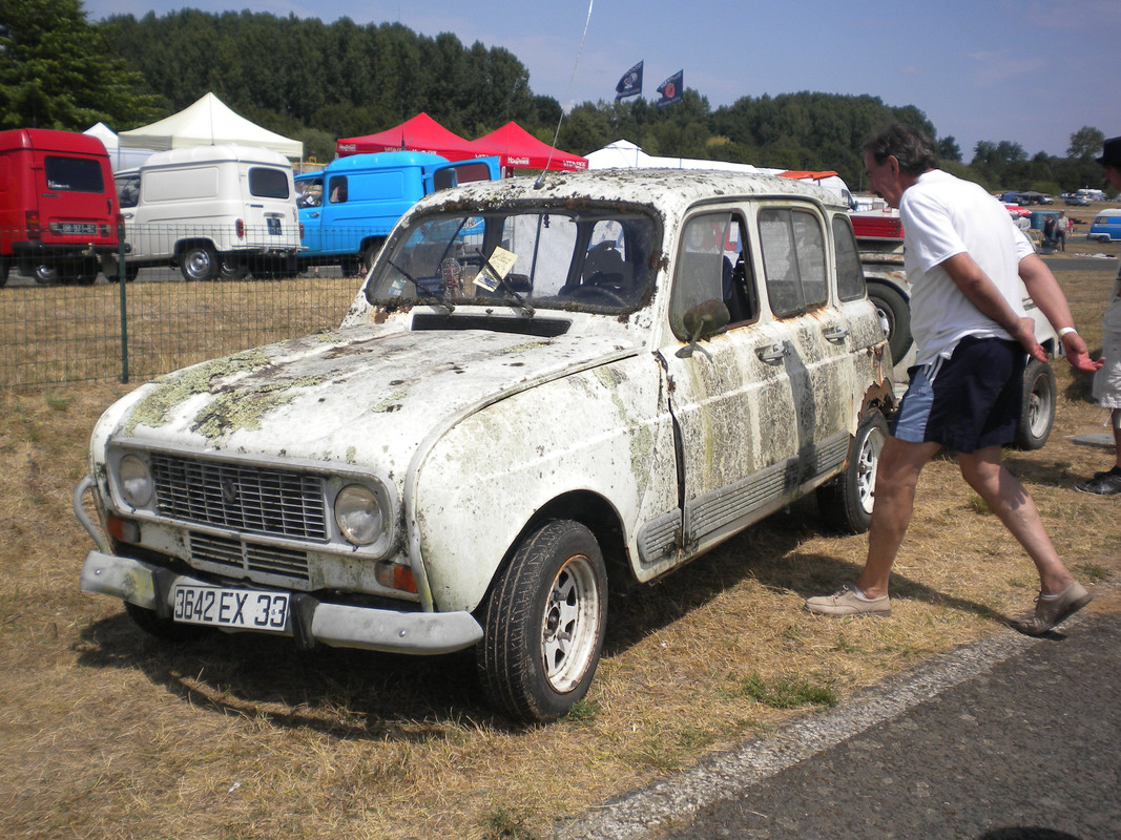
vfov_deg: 35.1
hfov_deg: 45.8
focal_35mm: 41
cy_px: 420
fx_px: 1328
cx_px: 560
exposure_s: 1/1000
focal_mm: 7.4
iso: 80
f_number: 4.9
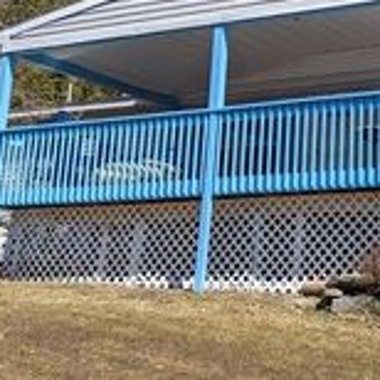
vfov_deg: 24.5
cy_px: 57
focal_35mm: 69
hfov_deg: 23.6
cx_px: 410
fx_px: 857
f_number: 1.85
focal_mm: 6.81
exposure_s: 1/1715
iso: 38
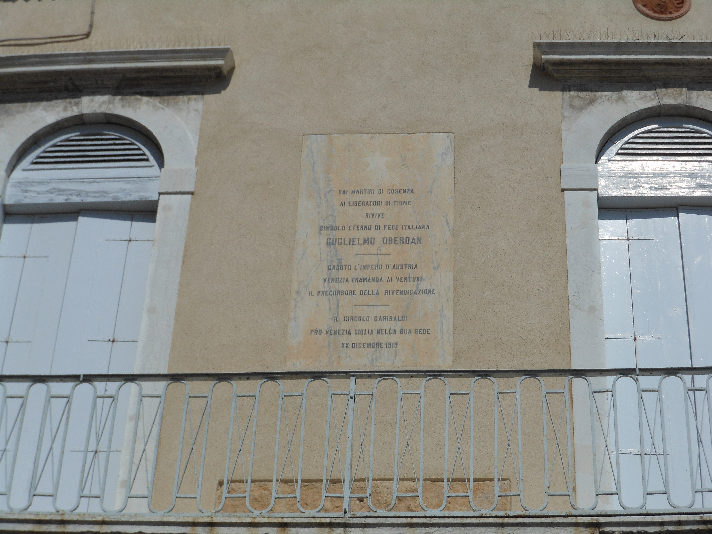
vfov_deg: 17.0
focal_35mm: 87
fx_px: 1789
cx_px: 356
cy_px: 267
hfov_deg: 22.5
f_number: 15
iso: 80
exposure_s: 1/250
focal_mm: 15.6
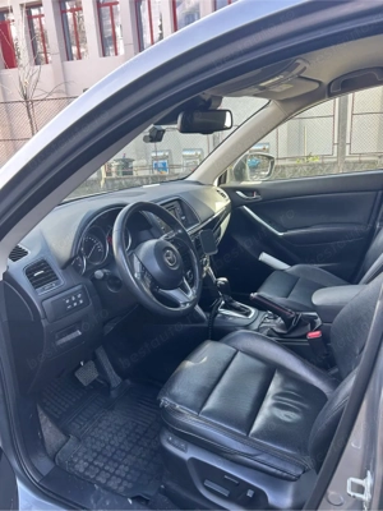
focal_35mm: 26
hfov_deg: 53.1
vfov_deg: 67.3
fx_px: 384
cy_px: 256
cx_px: 192
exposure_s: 1/121
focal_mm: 5.7
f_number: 1.5
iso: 40
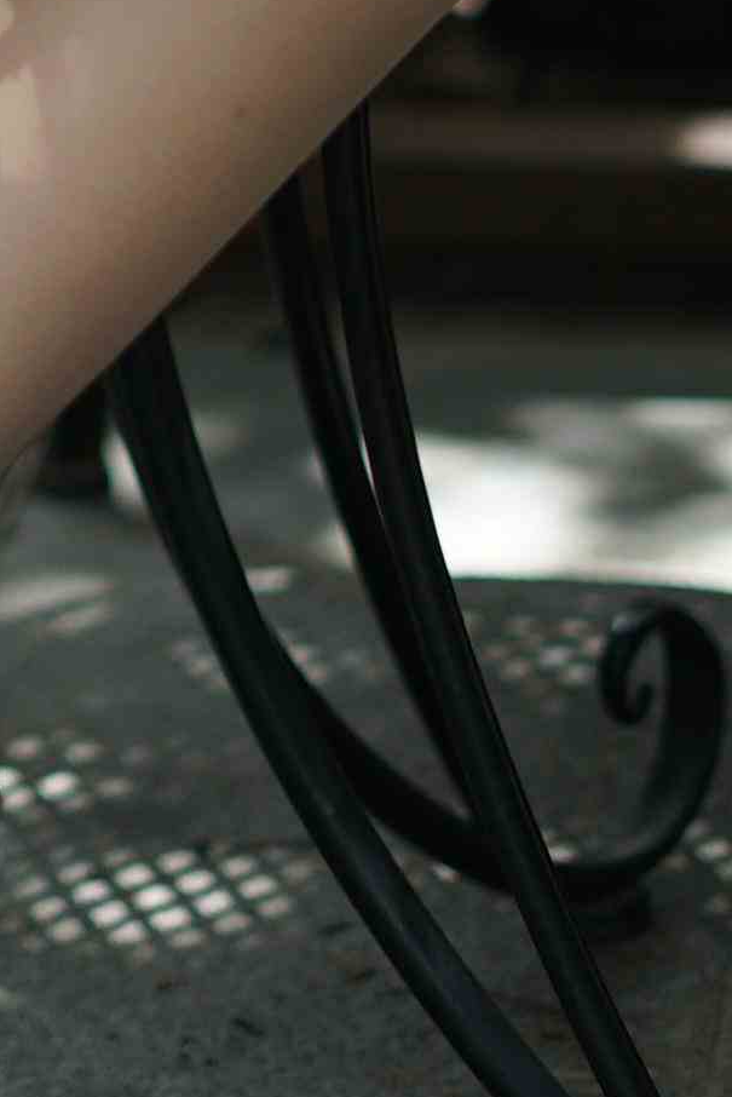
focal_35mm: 234
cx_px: -361
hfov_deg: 5.8
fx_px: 7128
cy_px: -628
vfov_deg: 8.6
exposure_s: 1/1250
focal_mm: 50
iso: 200
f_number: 1.8
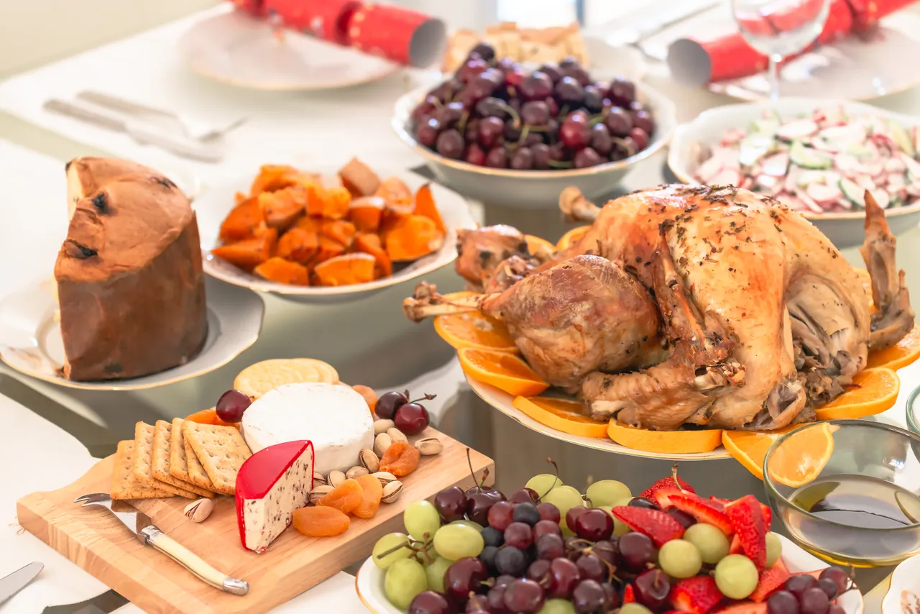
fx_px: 1789
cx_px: 460
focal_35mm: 70
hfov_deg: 28.8
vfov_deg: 19.5
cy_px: 307
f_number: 4
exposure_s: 1/80
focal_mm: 70
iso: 250
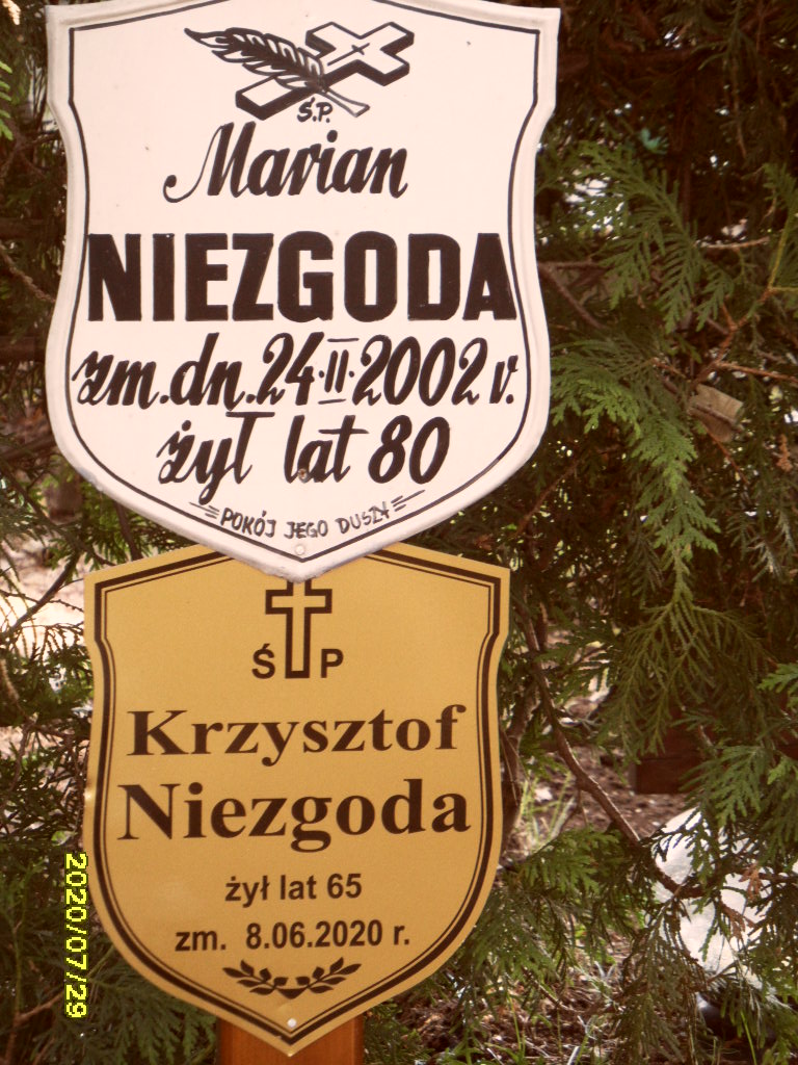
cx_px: 399
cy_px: 532
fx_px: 4611
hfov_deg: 9.9
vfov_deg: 13.2
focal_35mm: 150
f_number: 4.4
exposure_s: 1/60
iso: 200
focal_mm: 24.6
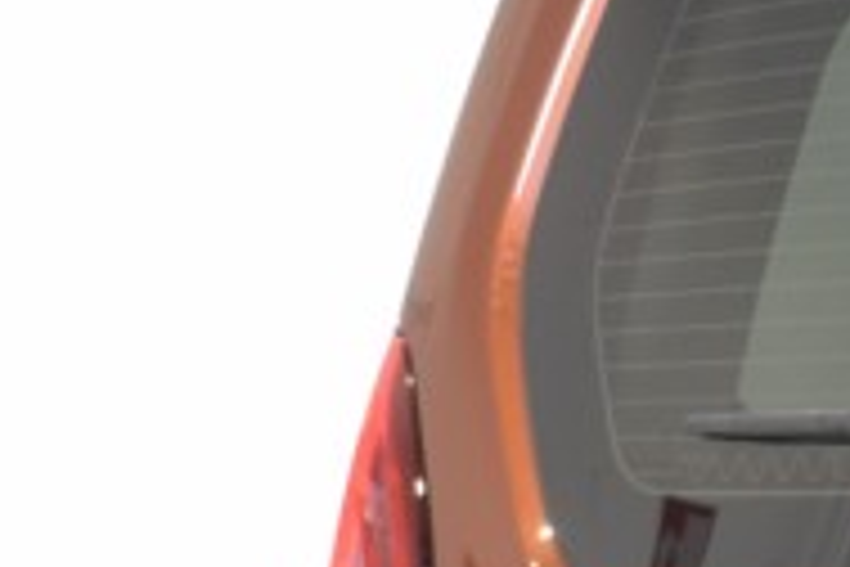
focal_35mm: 500
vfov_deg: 2.7
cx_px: 2766
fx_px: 11805
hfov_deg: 4.0
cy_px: 788
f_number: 10
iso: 100
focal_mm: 42
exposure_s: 1/2
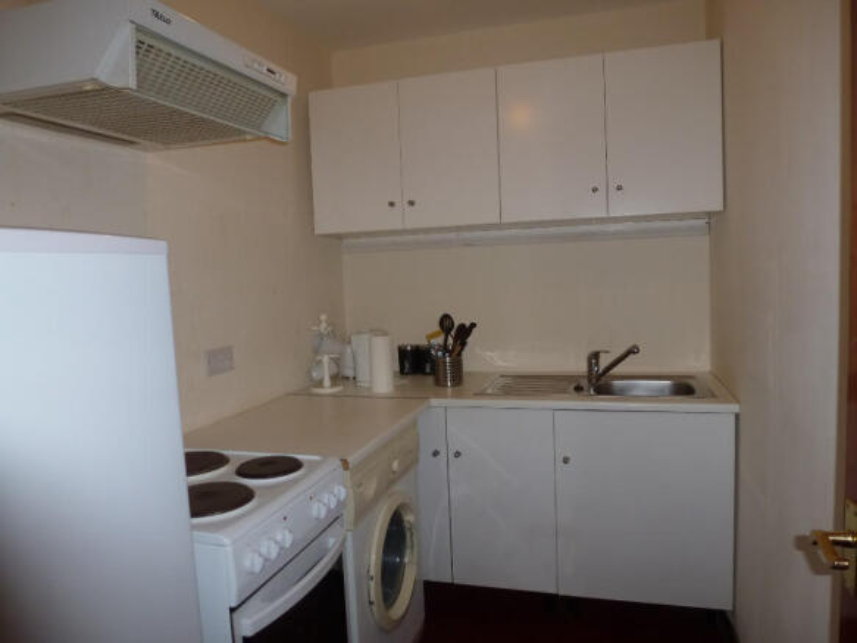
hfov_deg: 71.6
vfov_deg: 56.8
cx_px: 428
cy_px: 322
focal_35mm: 24
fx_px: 594
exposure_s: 1/60
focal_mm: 4.3
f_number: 3.3
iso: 125
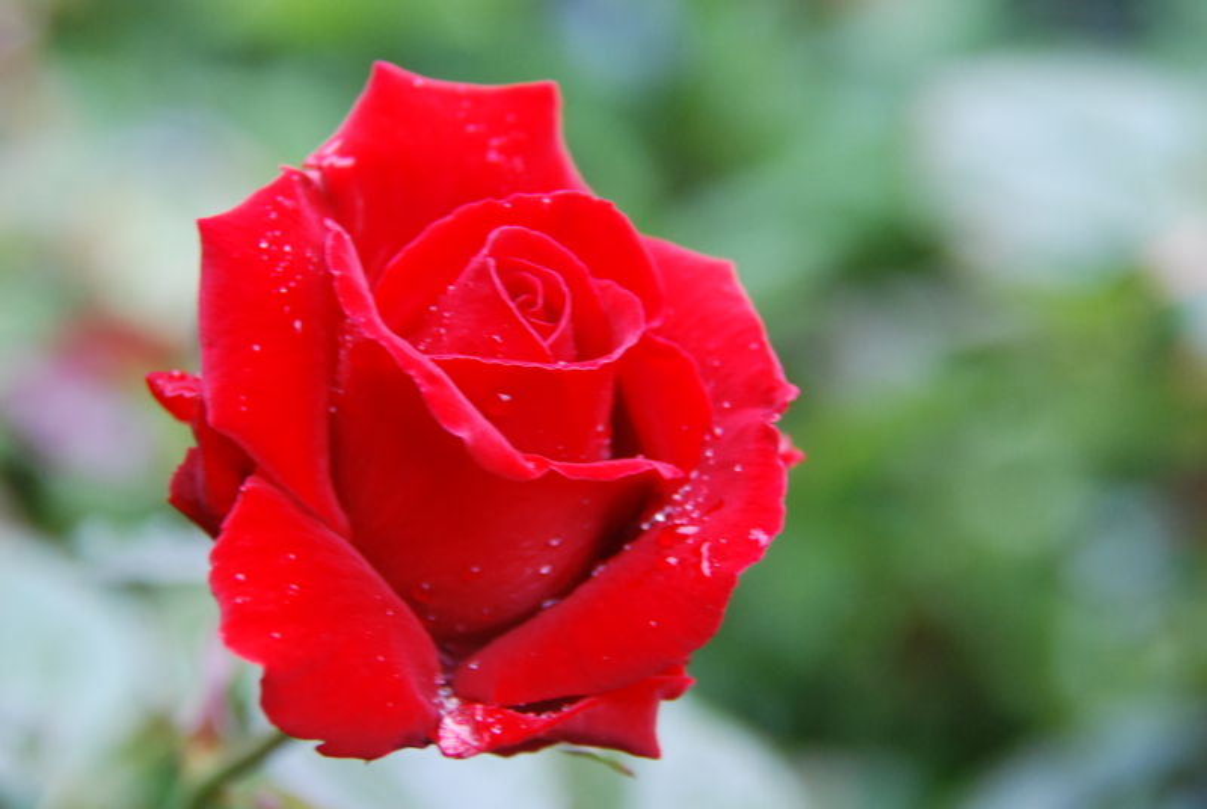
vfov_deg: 8.7
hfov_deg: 13.0
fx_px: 5288
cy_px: 404
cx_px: 604
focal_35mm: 158
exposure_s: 1/50
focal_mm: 105
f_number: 5.6
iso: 800
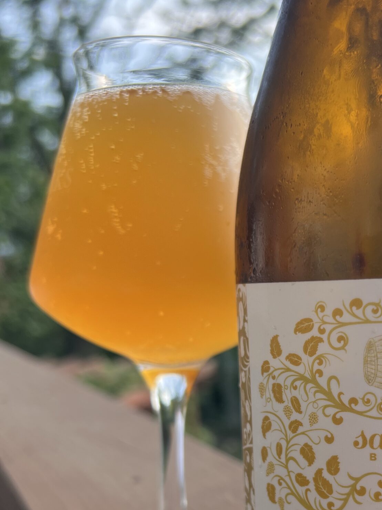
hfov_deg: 31.4
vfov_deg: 40.8
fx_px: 662
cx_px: 303
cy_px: 389
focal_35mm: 45
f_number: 1.5
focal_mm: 5.7
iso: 50
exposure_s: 1/949
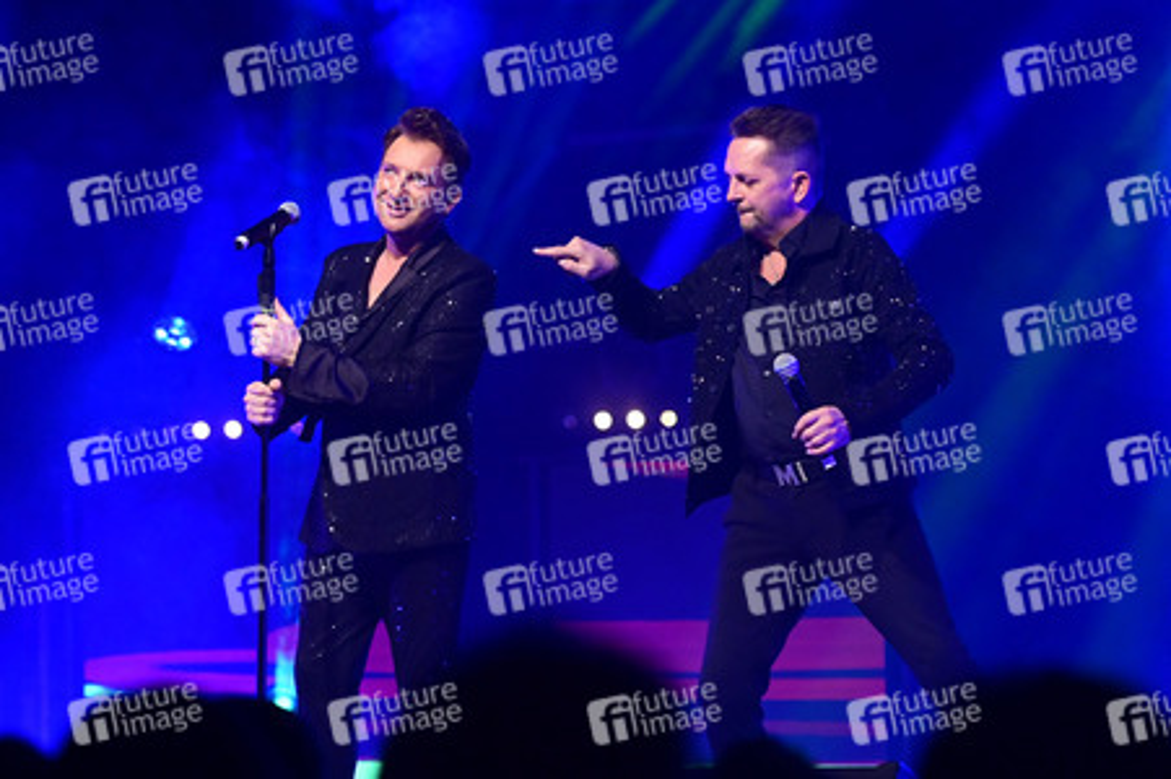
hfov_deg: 17.1
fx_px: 3900
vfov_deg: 11.4
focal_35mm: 120
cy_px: 390
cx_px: 586
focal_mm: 120
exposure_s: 1/500
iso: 4000
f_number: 3.5
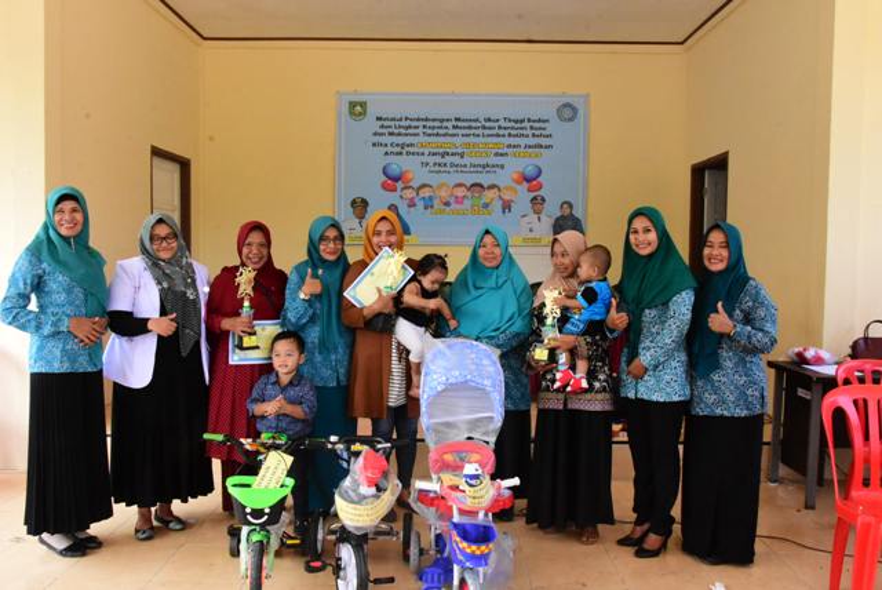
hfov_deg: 61.9
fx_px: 736
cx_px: 441
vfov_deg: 43.7
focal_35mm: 30
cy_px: 295
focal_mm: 20
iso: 6400
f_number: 16
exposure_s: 1/200
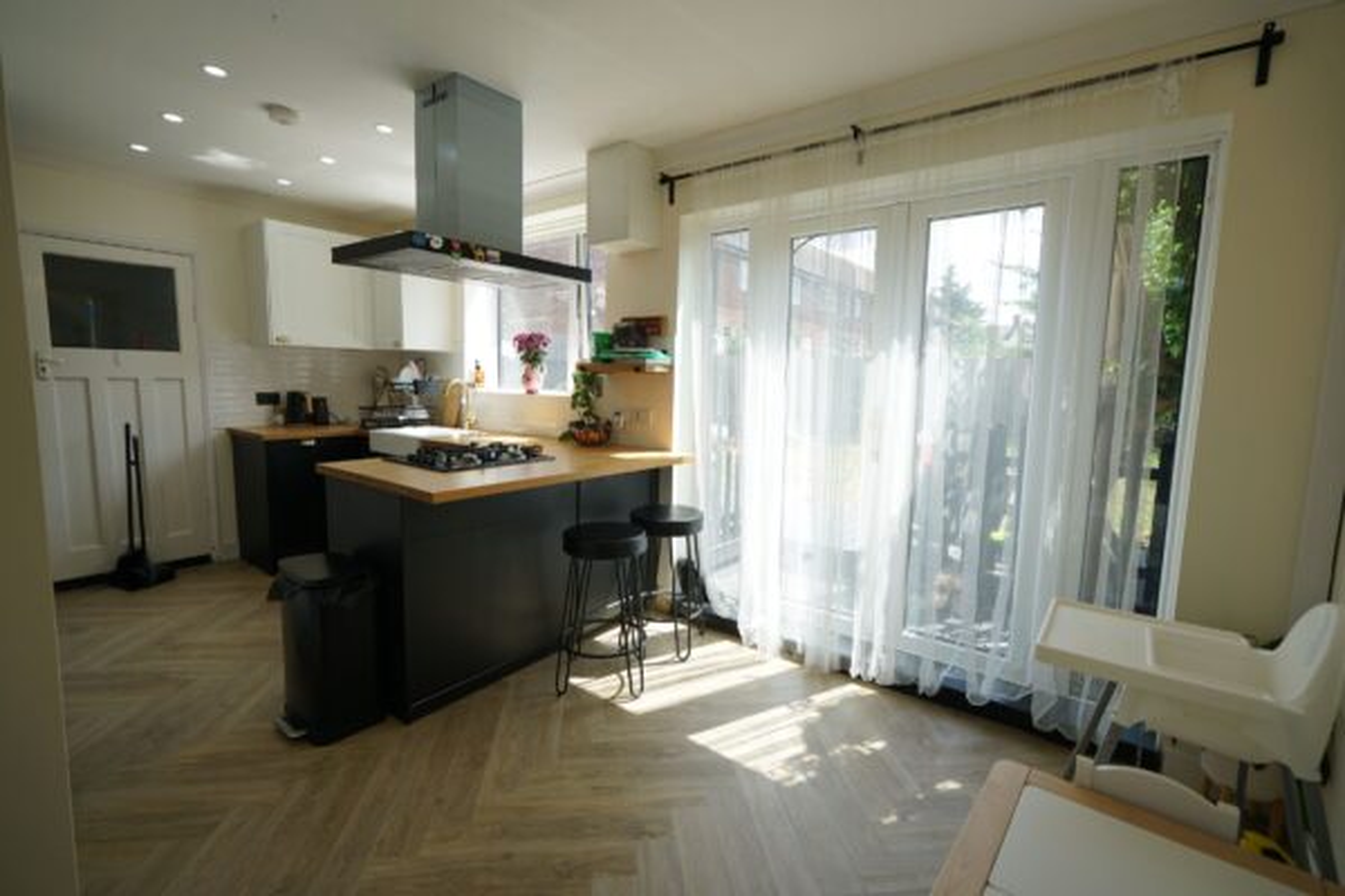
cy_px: 448
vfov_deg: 73.7
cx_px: 672
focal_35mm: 16
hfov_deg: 96.7
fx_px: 598
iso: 400
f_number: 4
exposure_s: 1/500
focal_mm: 16
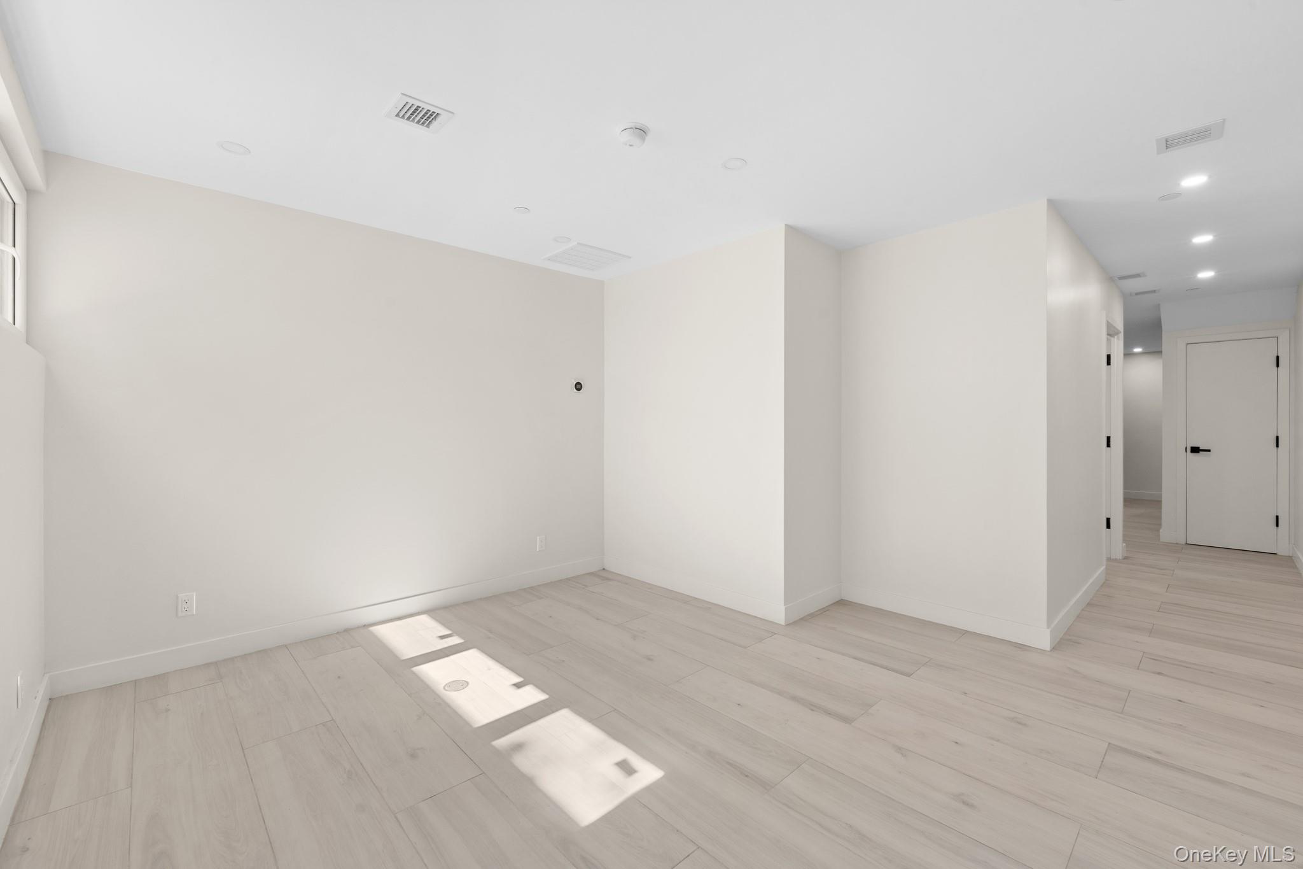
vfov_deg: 81.2
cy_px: 434
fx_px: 507
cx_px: 652
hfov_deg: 104.3
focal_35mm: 14
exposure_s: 1/8
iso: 250
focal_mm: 14
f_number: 10
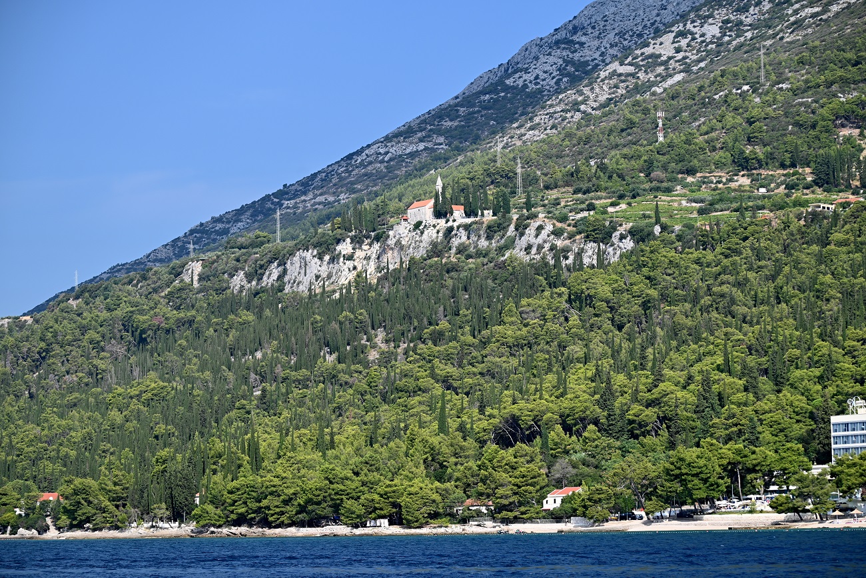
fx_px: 2454
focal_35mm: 102
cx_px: 433
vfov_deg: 13.4
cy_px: 289
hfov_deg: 20.0
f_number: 5.6
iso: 100
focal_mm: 102
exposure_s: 1/500
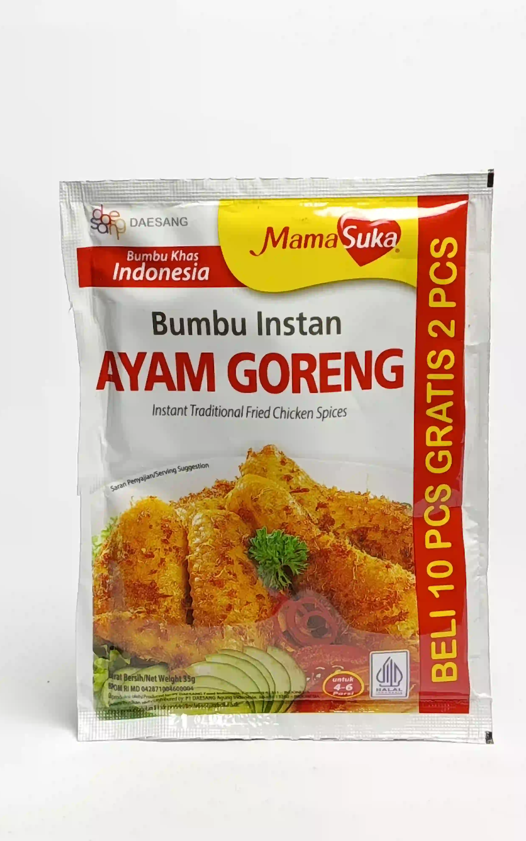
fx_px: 1560
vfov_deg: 30.2
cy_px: 420
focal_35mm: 68
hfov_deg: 19.1
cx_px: 277
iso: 166
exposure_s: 1/100
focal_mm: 5.24
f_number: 1.7
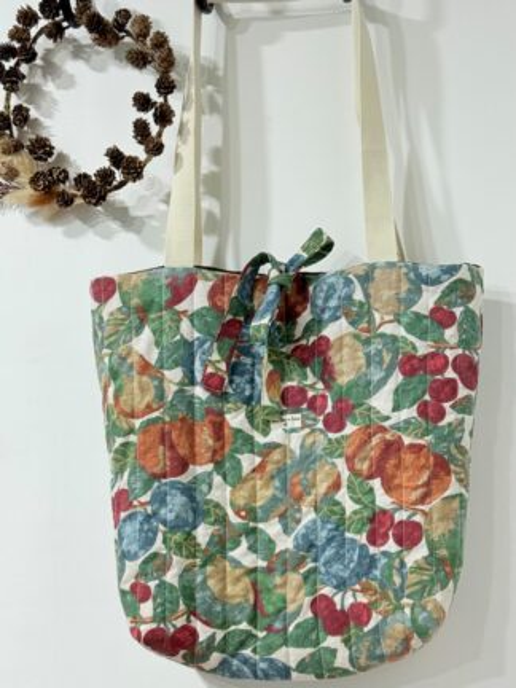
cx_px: 258
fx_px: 954
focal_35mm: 48
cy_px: 344
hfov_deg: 30.3
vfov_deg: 39.7
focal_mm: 6.76
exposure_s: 1/50
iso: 250
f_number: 1.78
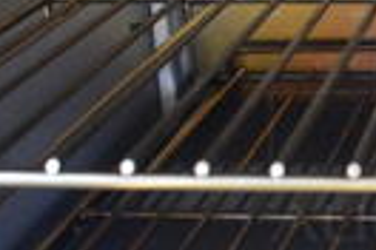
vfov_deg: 11.0
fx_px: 1305
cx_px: 570
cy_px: 102
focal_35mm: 125
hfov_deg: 15.1
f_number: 3.5
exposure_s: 1/30
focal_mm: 18
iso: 3200
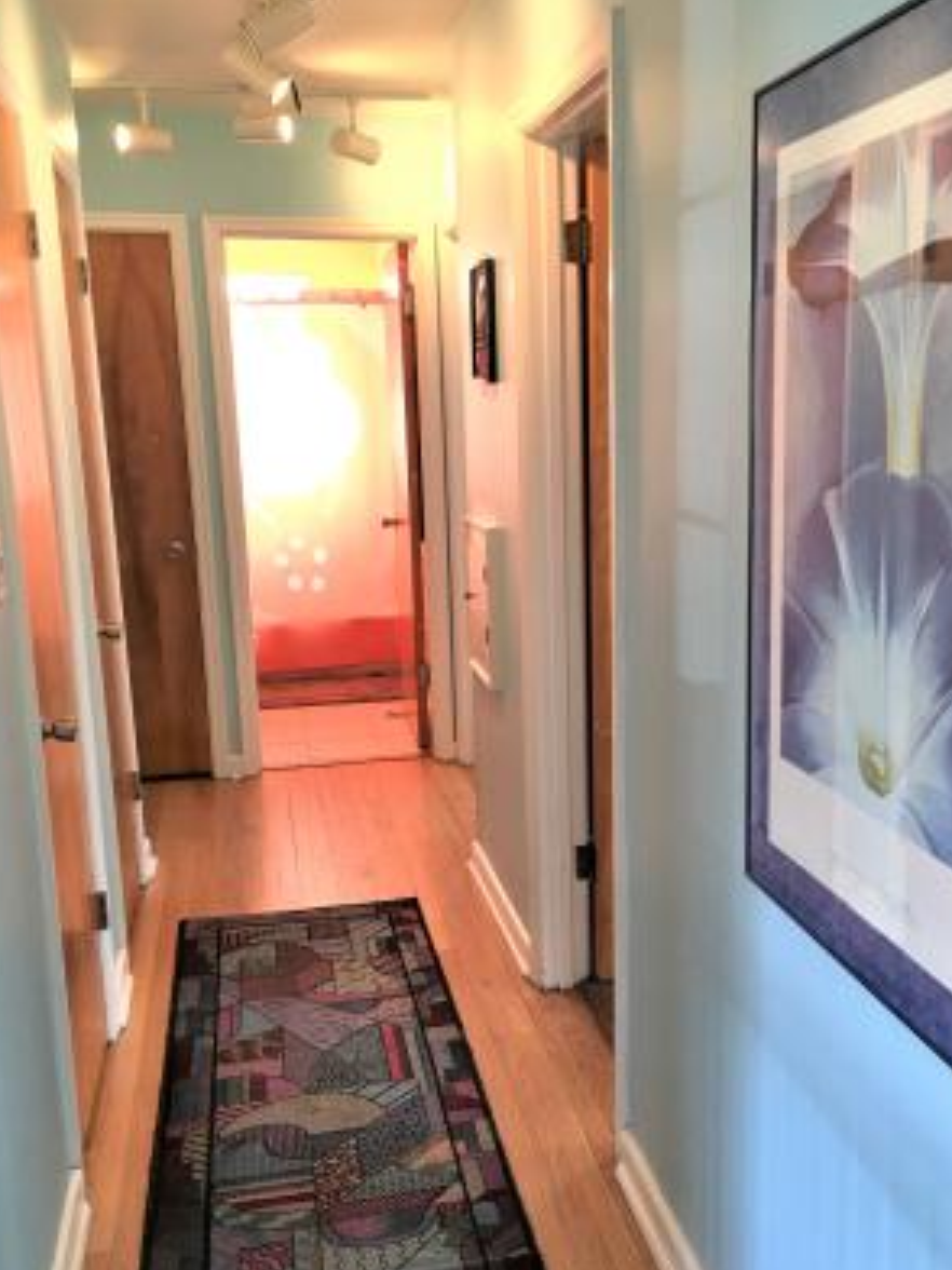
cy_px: 697
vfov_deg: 50.1
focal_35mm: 37
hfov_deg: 38.5
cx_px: 559
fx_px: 1357
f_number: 2.2
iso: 32
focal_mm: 4.15
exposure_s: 1/15
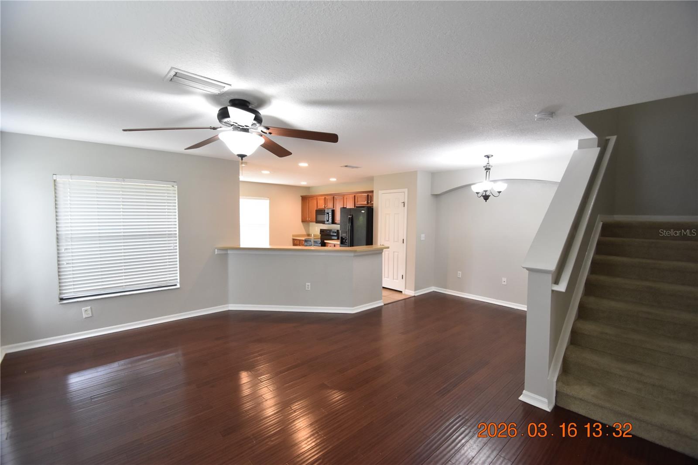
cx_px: 349
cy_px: 232
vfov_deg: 77.3
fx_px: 291
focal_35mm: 15
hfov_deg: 100.4
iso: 800
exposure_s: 1/45
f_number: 3.5
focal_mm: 10
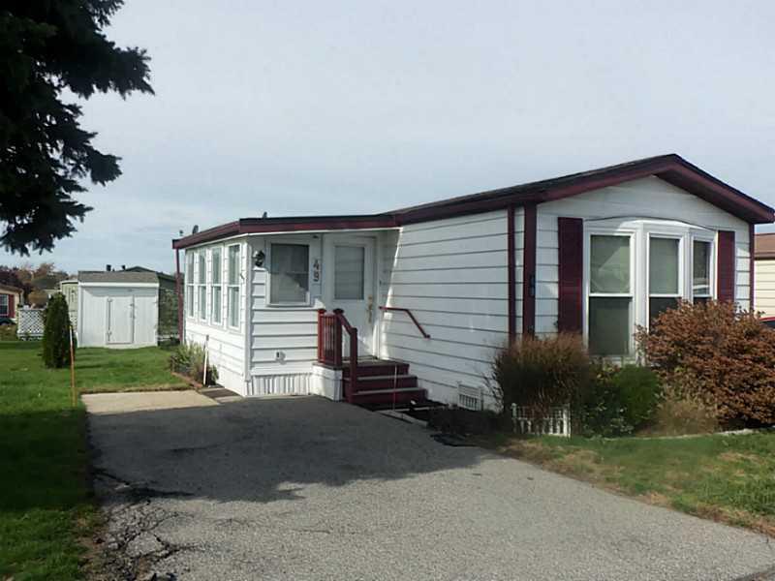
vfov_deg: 49.7
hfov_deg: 63.4
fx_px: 627
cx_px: 388
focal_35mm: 28
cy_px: 290
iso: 64
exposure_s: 1/160
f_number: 8.6
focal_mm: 5.1
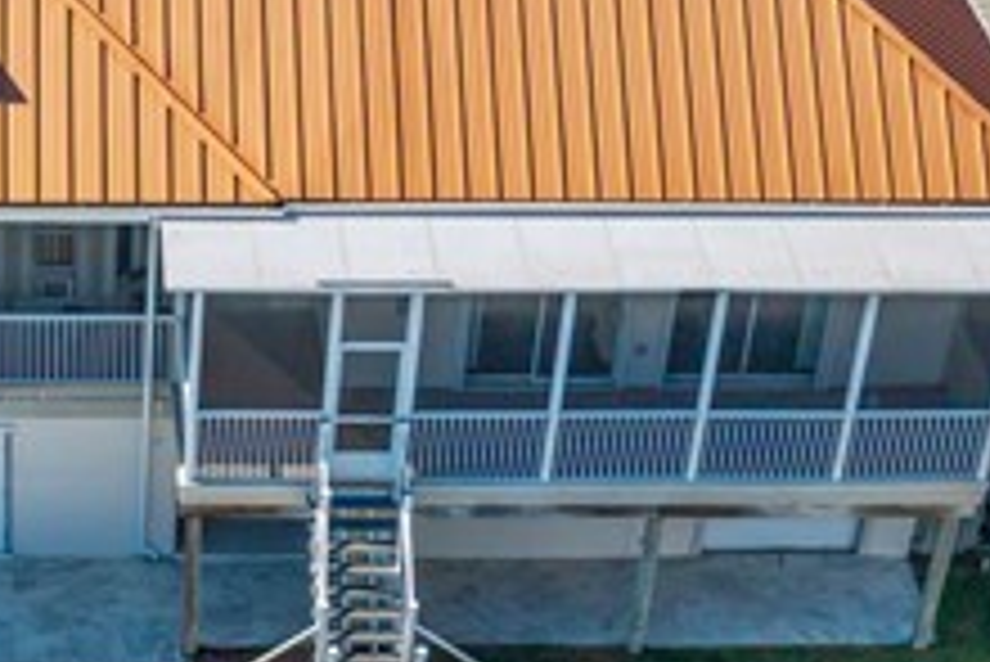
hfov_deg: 17.3
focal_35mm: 116
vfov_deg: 11.0
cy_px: 1202
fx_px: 3192
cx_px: 72
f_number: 1.8
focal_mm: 8.67
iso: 100
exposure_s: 1/400
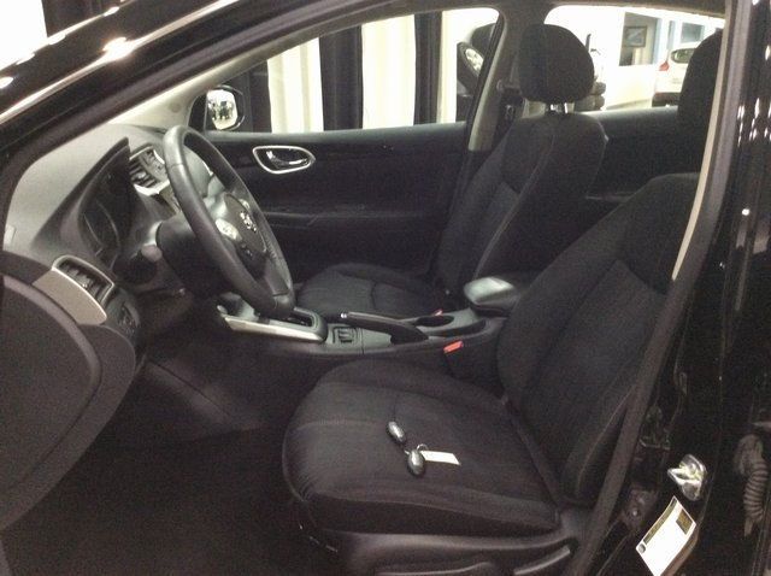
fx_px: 712
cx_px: 386
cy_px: 288
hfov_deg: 56.9
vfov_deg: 44.1
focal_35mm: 32
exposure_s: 1/25
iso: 250
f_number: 2.4
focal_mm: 3.3
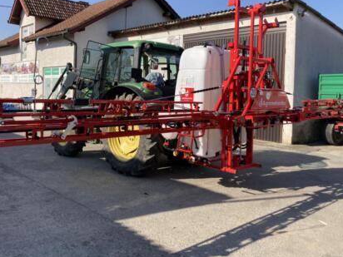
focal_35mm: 34
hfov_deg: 53.9
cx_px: 154
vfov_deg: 41.6
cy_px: 104
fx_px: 337
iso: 20
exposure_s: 1/1548
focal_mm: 3.99
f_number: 1.8
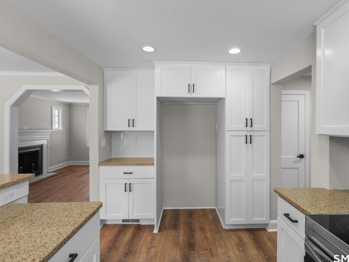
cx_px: 190
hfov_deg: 87.5
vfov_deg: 71.6
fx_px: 181
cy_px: 129
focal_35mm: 18
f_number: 9
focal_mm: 16
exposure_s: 1/3
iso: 200
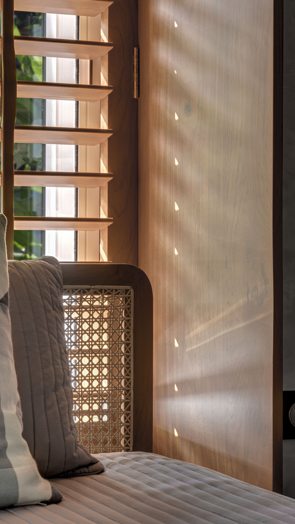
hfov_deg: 10.9
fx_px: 1544
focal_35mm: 111
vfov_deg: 19.3
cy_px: 260
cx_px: 154
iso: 200
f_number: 14
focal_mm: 105
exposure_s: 1/6
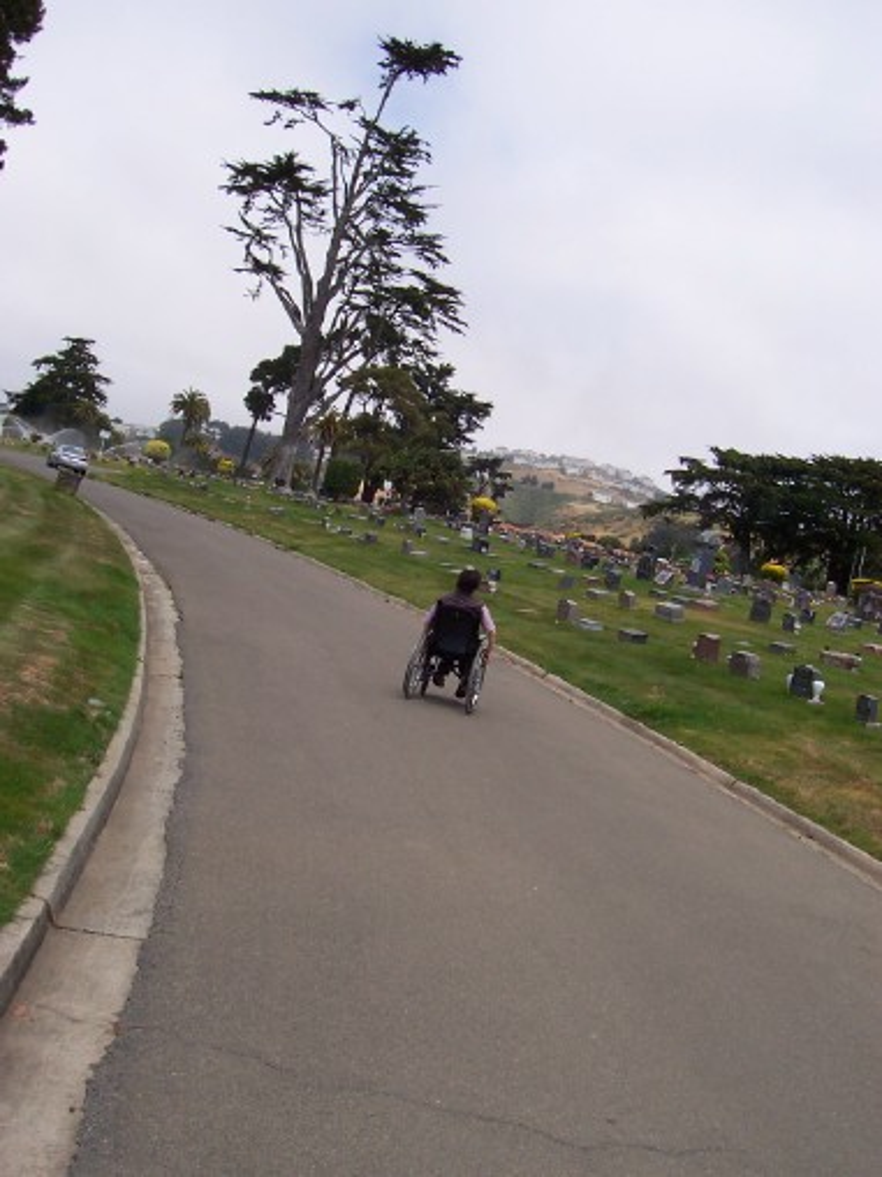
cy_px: 588
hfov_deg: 38.7
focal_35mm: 37
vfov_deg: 50.1
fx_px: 1257
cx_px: 441
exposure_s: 1/750
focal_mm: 5.6
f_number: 5.6
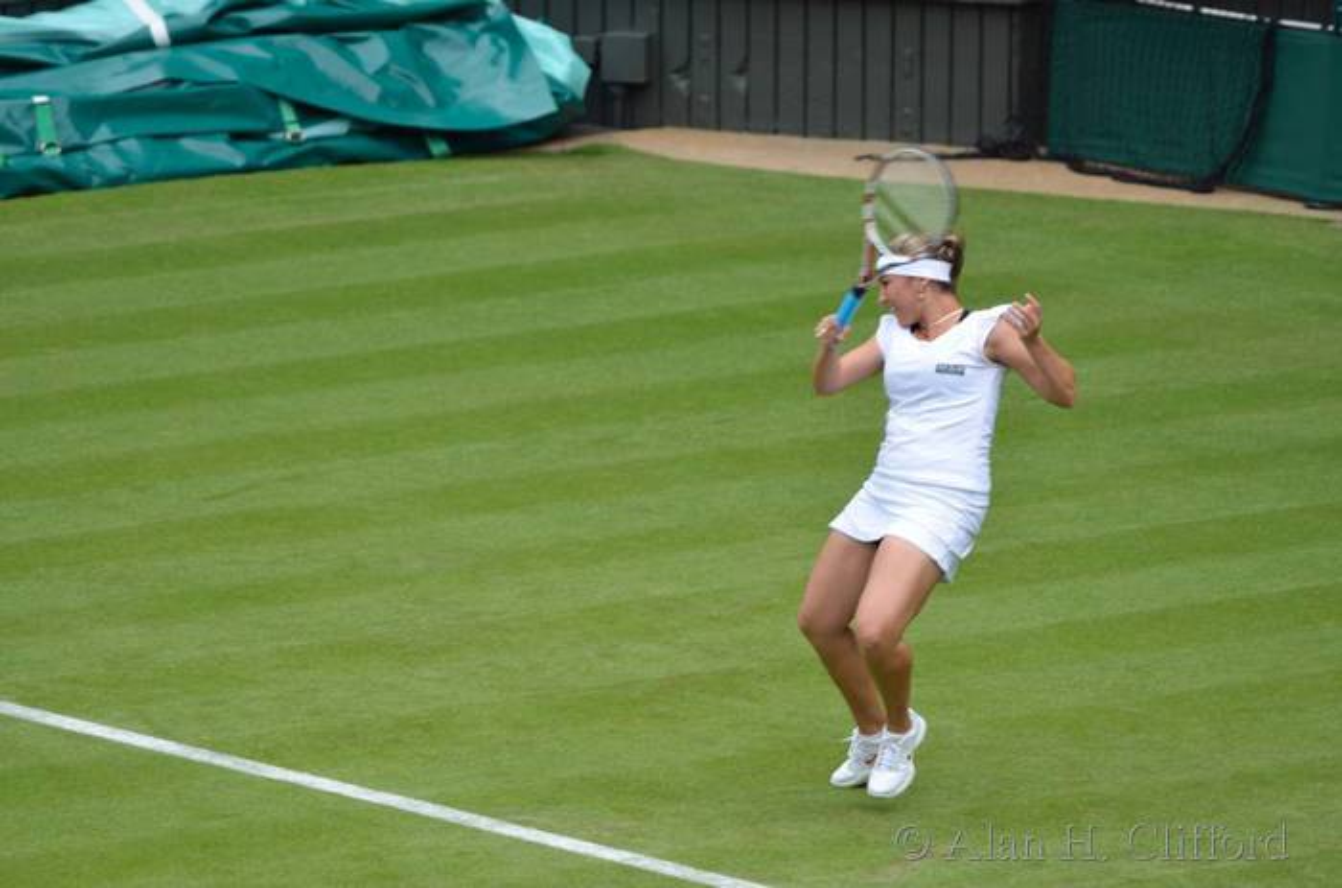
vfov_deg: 2.7
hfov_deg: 4.1
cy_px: 444
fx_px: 18964
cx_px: 671
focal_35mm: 510
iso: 200
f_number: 5.3
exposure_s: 1/500
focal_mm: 340
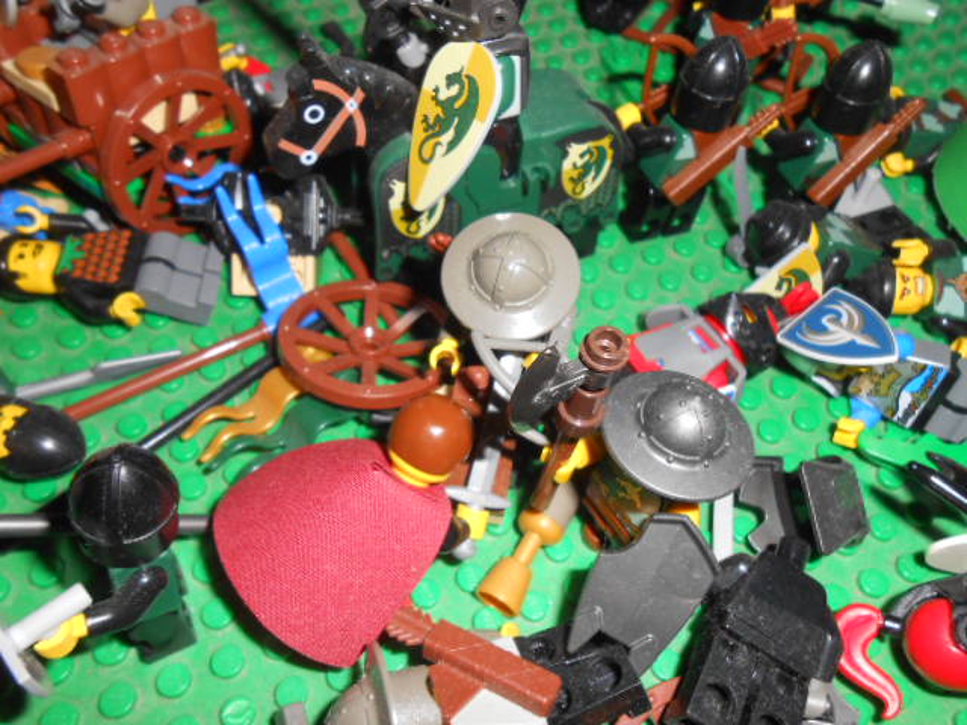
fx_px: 838
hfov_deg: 60.0
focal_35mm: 30
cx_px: 484
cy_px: 362
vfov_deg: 46.8
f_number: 11.9
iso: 200
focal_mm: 5.3
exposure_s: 1/25
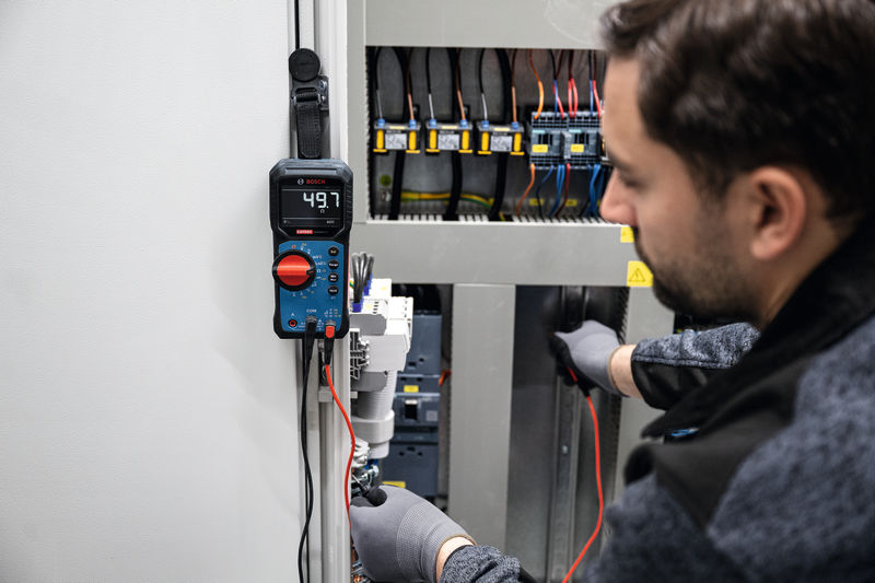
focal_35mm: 43
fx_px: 1045
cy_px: 292
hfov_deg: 45.4
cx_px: 438
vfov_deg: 31.2
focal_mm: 43
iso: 1600
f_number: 3.2
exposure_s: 1/125
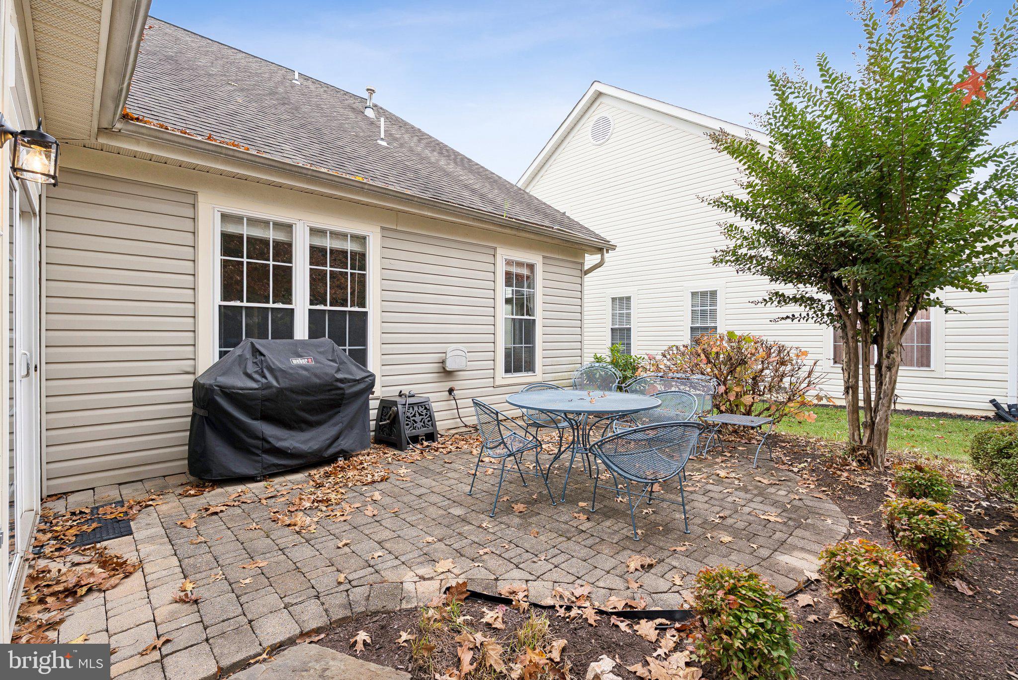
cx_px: 509
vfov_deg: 73.8
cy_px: 340
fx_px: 453
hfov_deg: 96.7
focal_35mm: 16
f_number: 4.5
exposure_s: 1/80
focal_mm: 16
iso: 80
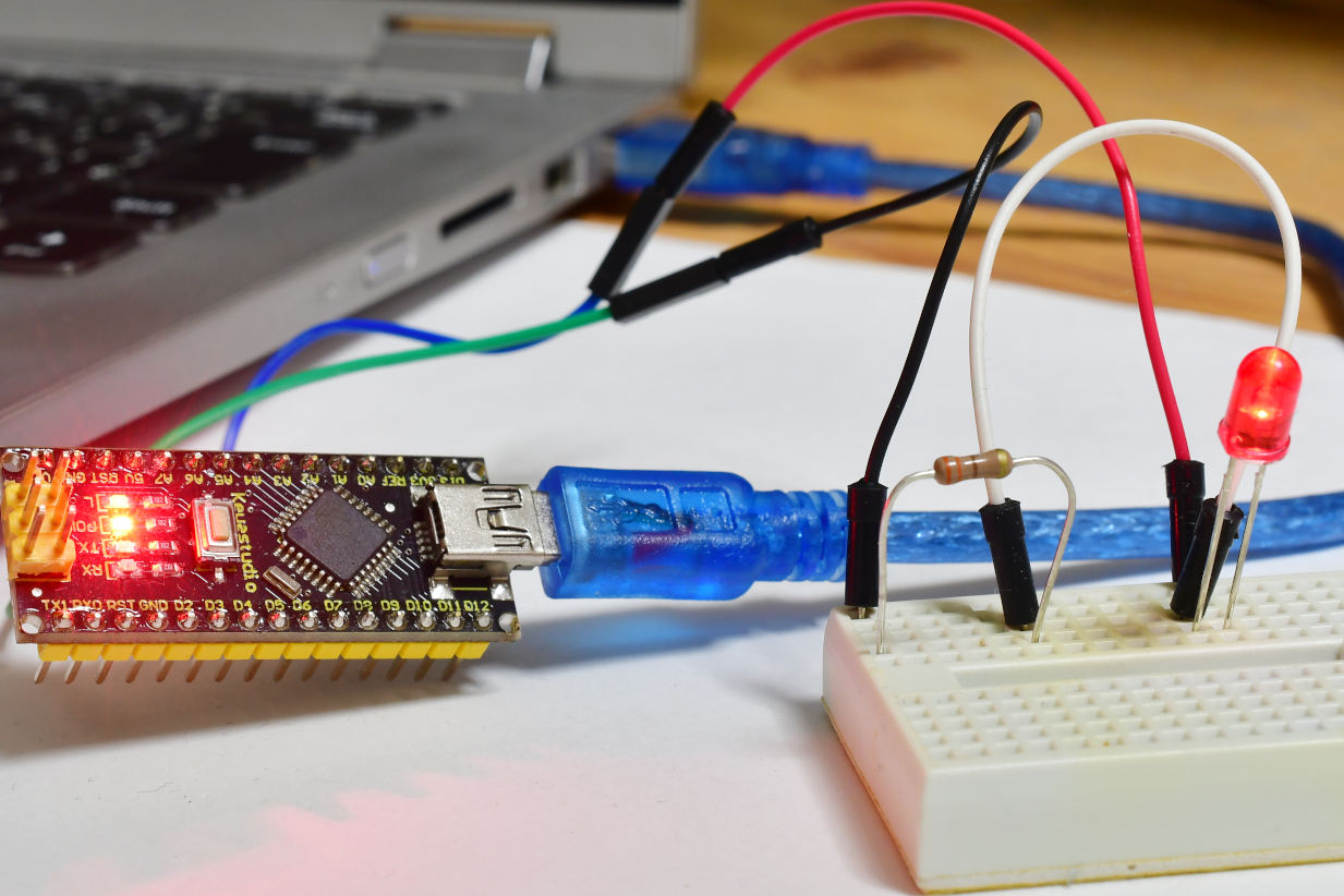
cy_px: 440
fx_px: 2725
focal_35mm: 73
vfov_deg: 18.7
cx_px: 608
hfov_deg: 27.7
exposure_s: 1/1.3
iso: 500
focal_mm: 40
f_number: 14
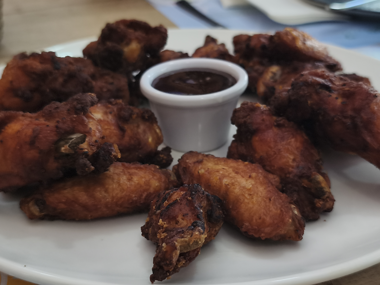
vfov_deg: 31.5
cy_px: 142
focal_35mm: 46
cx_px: 190
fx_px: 505
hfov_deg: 41.2
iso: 200
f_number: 1.65
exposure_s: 1/100
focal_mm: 6.18
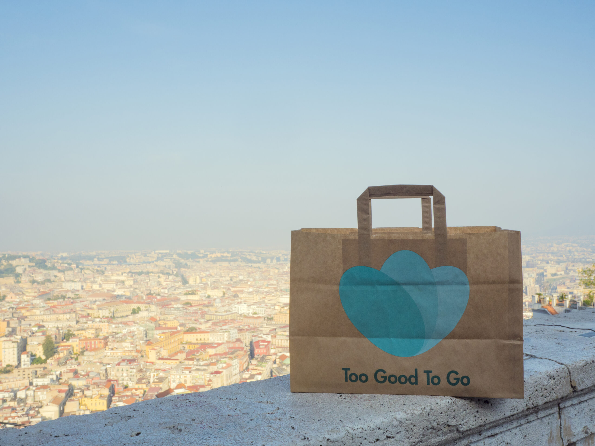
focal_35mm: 30
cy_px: 223
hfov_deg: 60.0
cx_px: 298
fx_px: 516
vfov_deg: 46.8
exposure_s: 1/250
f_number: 10
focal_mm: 15
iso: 400
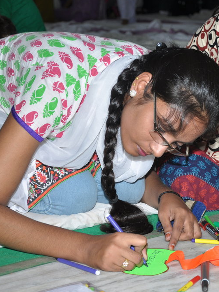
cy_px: 145
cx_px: 151
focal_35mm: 99
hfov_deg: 14.9
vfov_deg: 19.9
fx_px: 833
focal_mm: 45
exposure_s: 1/160
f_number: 5.6
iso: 200
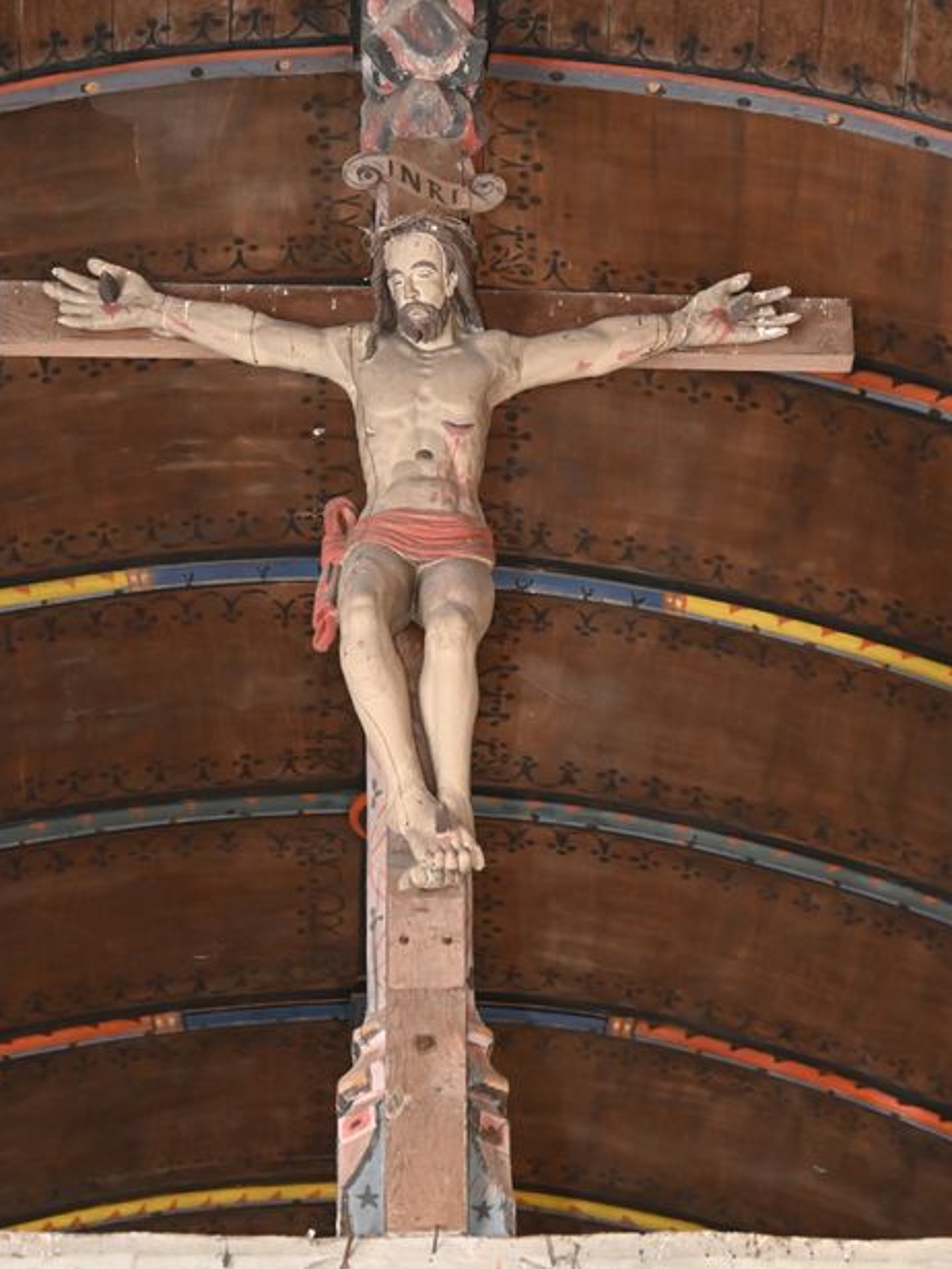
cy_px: 719
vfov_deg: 13.9
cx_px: 476
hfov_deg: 10.4
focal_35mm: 142
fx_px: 5207
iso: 6400
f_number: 6.3
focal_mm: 130
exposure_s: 1/60
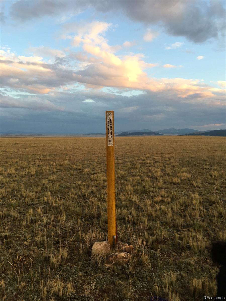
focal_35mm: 29
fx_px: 252
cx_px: 113
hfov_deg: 48.2
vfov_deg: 61.7
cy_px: 150
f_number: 2.2
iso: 40
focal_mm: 4.15
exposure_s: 1/120
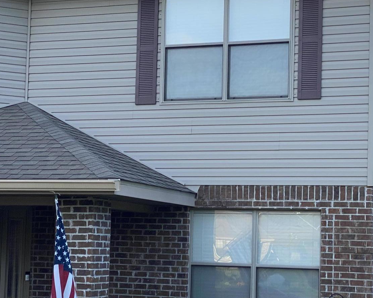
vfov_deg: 16.9
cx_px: 174
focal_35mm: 91
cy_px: 173
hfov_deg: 21.0
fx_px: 1004
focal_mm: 6
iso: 20
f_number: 2
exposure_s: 1/716
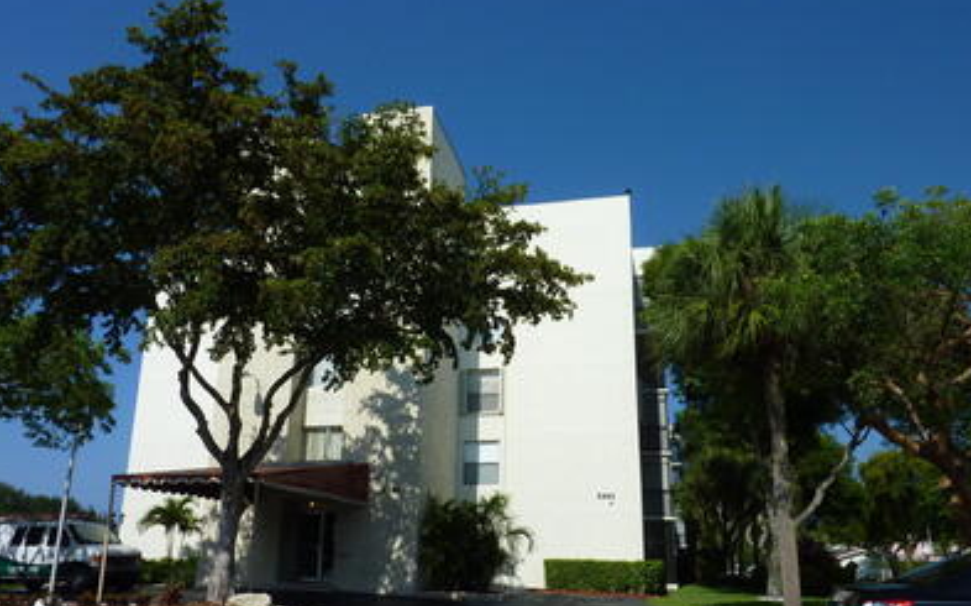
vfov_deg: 45.7
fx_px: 714
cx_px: 484
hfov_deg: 68.4
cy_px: 359
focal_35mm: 27
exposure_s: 1/500
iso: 80
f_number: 5.6
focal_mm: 4.1
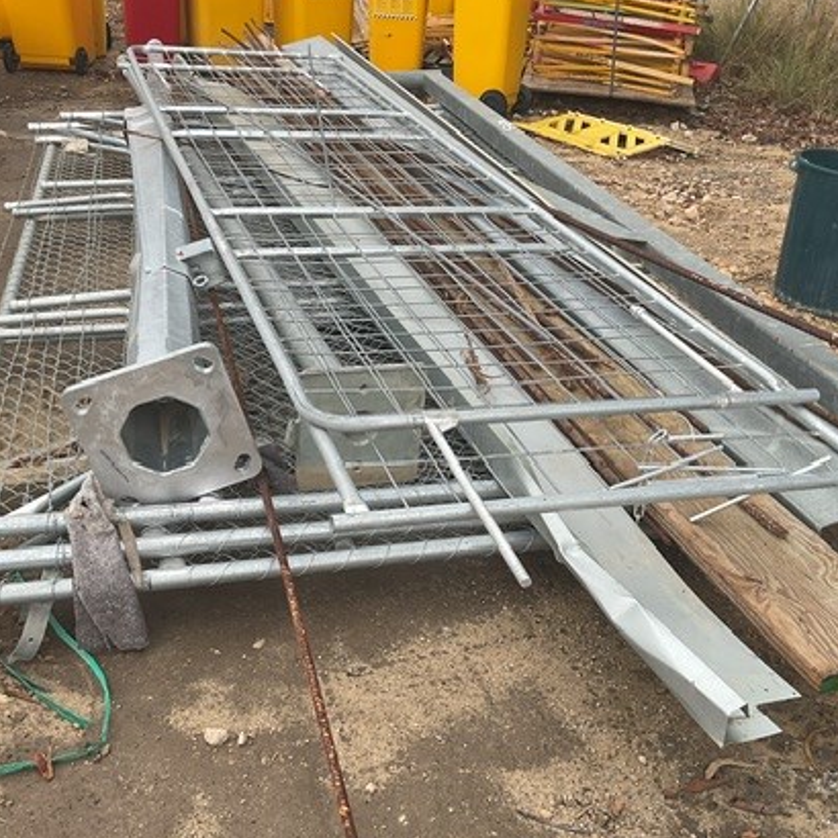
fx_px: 1096
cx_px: 413
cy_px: 382
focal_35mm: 40
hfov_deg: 41.9
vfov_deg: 41.8
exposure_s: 1/312
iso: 16
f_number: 1.8
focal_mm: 3
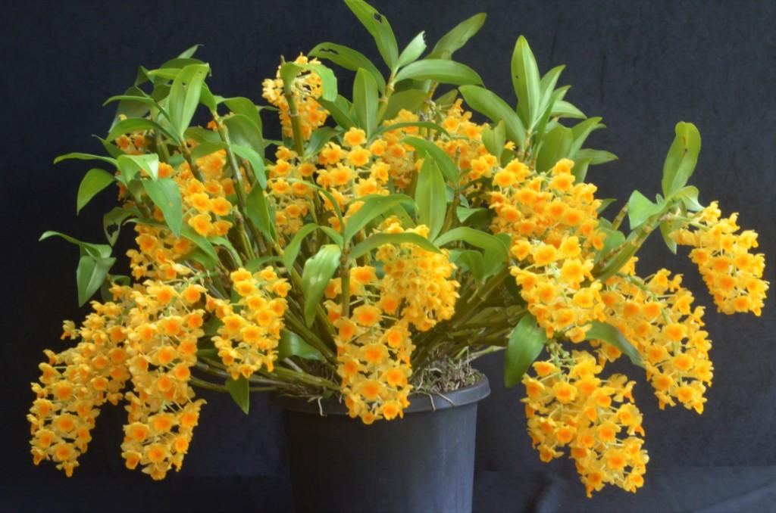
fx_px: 1129
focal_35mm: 52
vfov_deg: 25.6
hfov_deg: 37.9
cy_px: 256
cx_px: 388
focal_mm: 35
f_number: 20
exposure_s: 1/20
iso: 1600
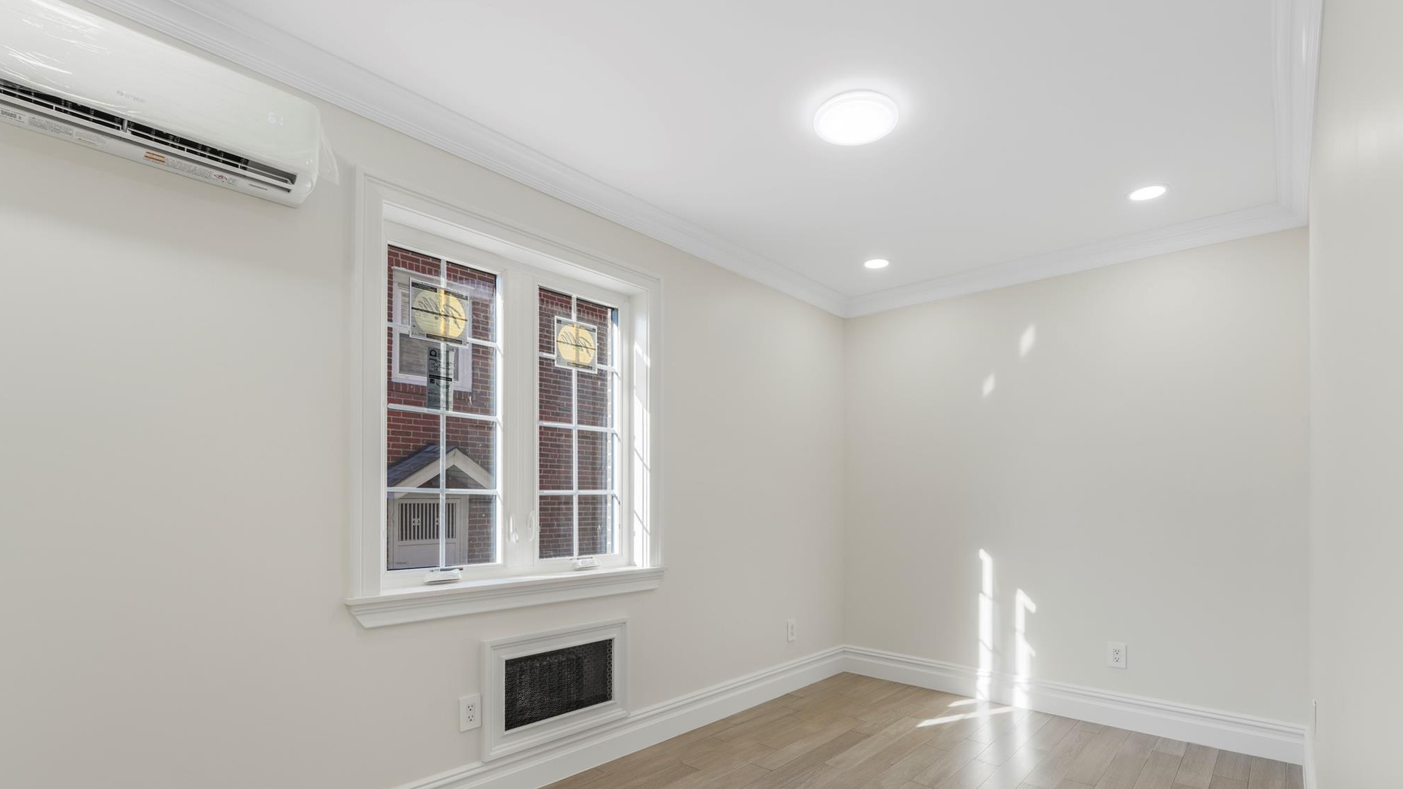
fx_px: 558
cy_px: 458
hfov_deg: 103.0
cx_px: 709
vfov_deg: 70.1
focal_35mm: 15
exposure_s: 1/15
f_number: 8
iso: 100
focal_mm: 14
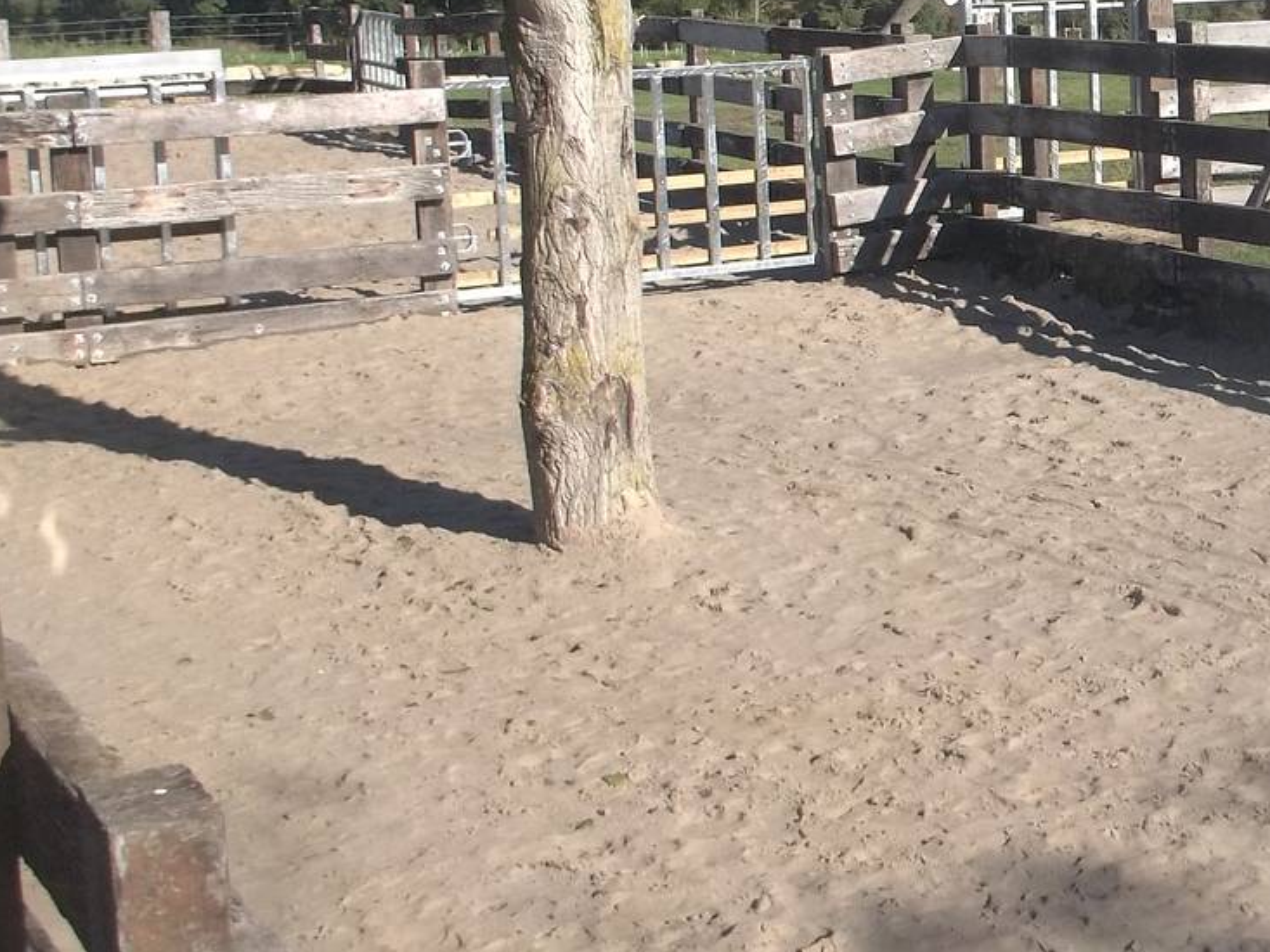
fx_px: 2642
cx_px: 1187
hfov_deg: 26.0
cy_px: 248
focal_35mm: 72
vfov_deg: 20.3
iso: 80
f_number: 8
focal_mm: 5.9
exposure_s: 1/160
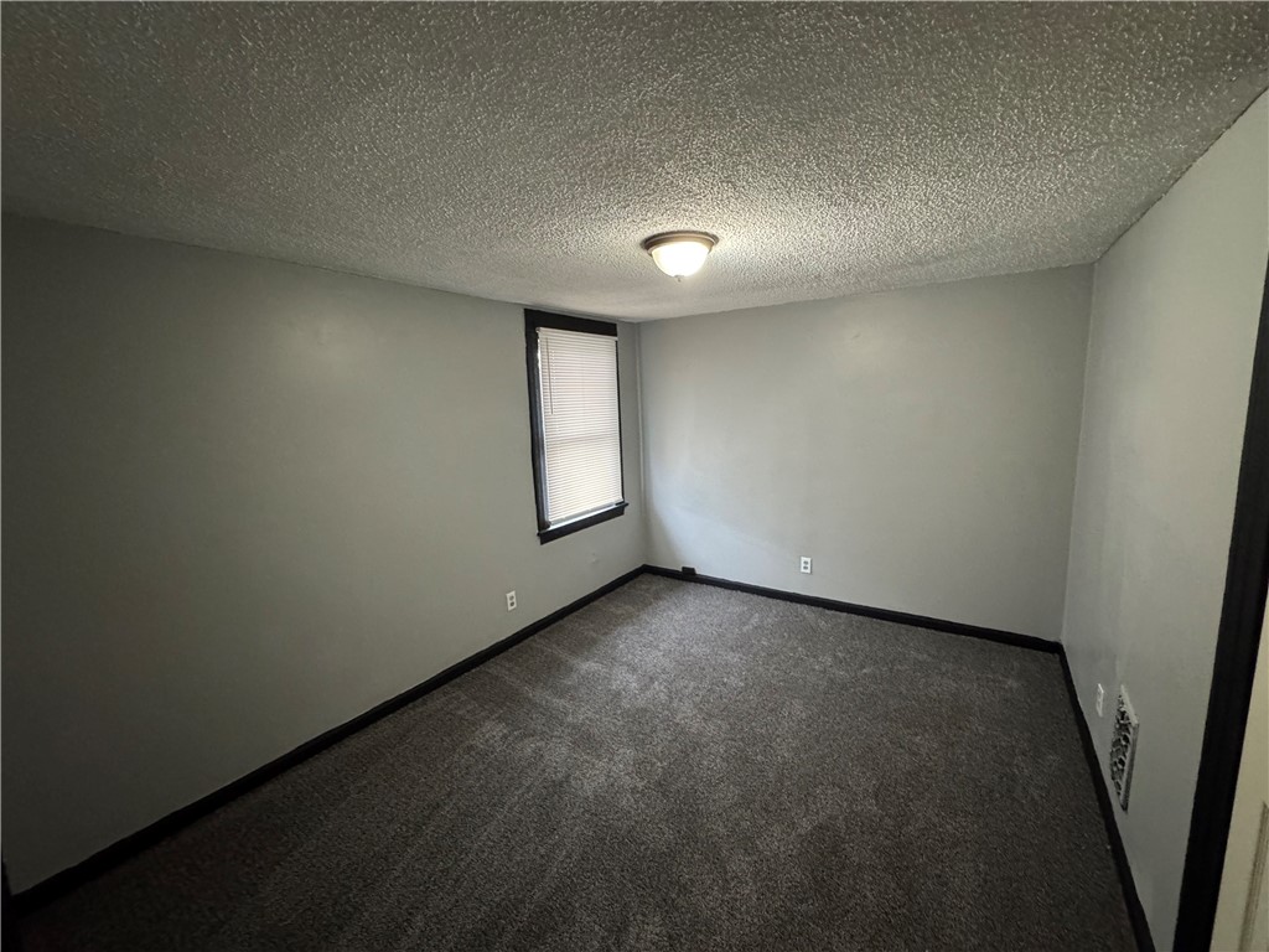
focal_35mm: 14
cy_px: 476
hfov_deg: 102.1
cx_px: 634
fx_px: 513
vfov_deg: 85.7
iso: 1000
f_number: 2.2
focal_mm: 2.22
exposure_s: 1/60
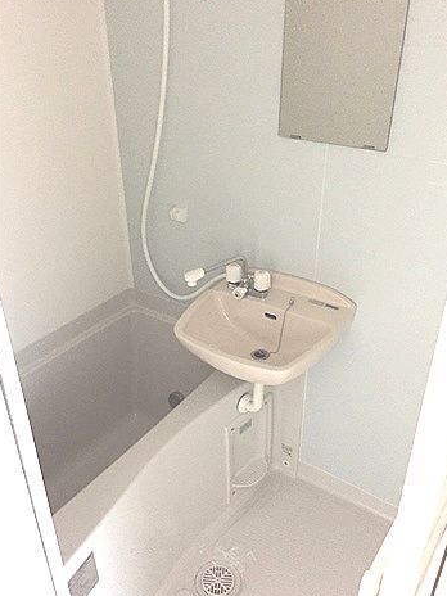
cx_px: 225
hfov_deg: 46.8
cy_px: 301
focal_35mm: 30
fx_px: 517
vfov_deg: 60.0
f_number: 2.2
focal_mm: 4.15
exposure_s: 1/15
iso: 640
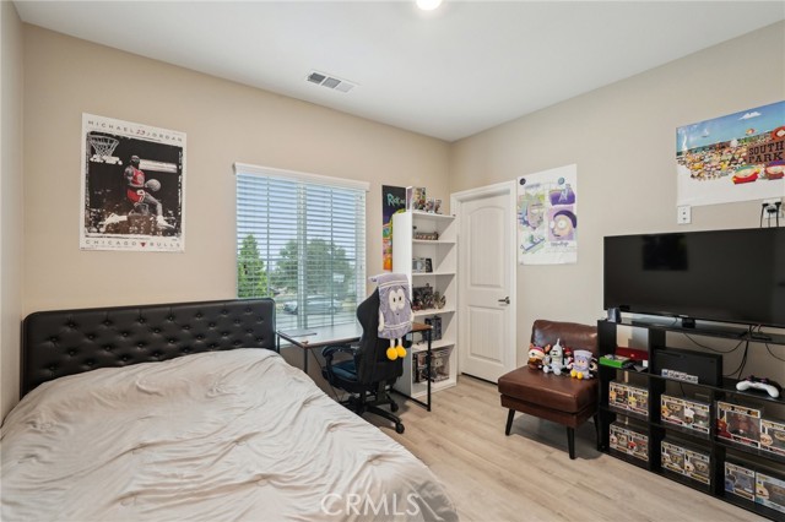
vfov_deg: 73.7
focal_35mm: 16
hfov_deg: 96.8
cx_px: 392
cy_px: 261
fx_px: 349
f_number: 8
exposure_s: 1/4
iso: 400
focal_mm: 16
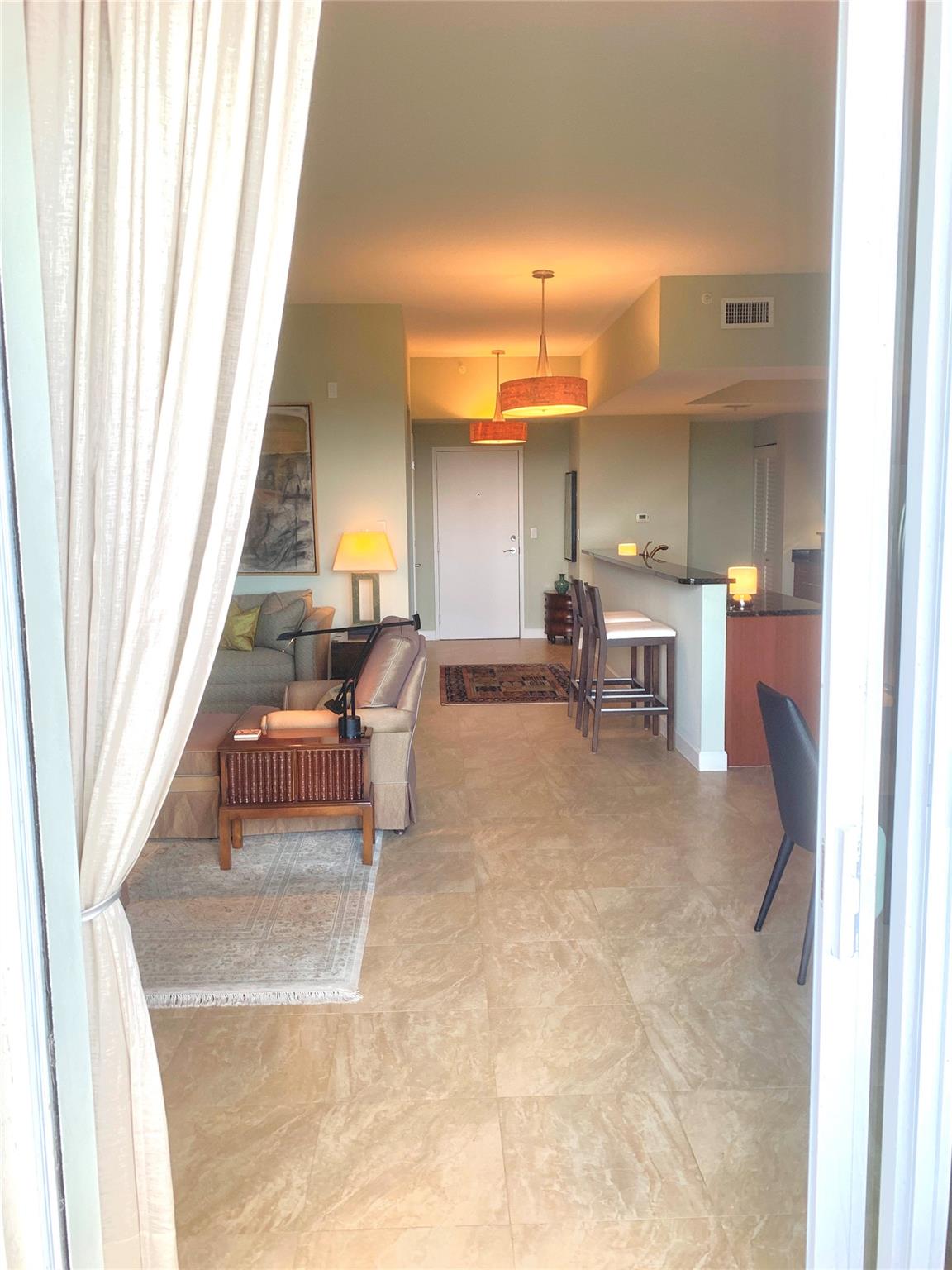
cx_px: 476
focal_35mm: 26
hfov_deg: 53.1
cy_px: 635
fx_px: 953
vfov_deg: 67.3
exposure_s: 1/121
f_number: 1.8
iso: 50
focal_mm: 4.25
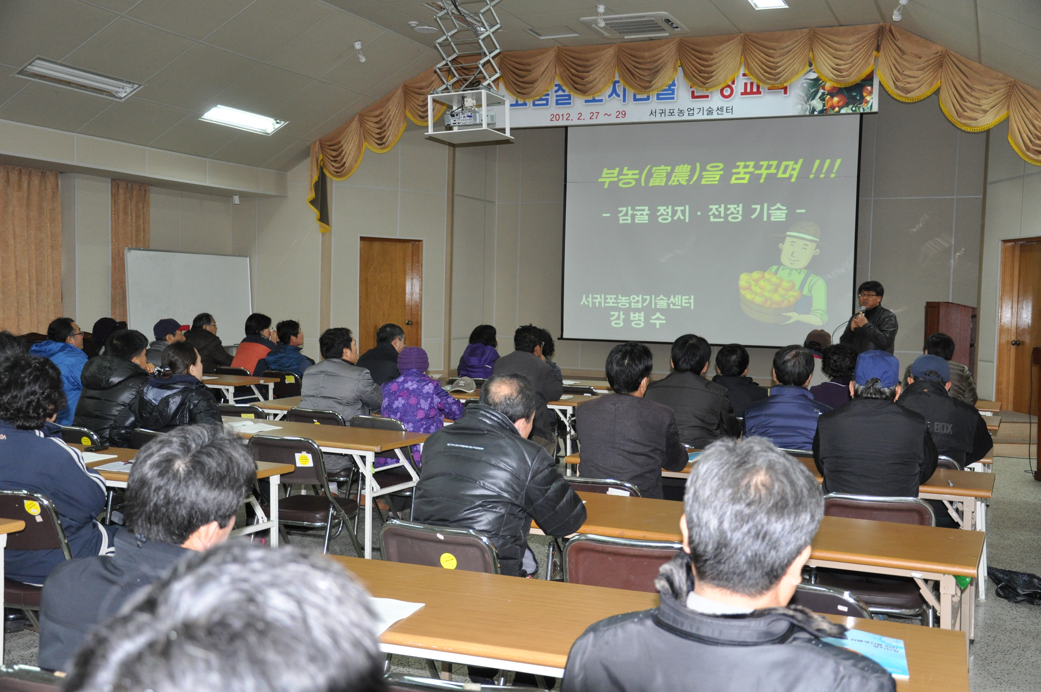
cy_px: 346
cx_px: 520
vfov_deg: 34.1
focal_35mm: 39
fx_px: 1126
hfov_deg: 49.6
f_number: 4
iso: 800
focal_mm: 26
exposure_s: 1/60
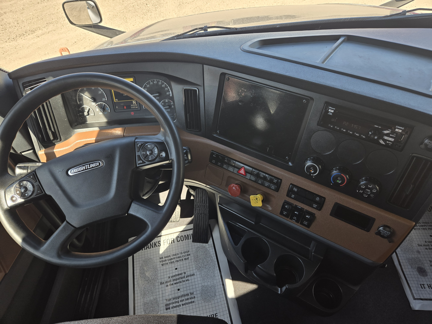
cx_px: 216
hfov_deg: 73.9
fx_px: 287
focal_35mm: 23
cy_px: 162
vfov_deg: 58.9
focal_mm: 5.4
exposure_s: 1/201
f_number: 1.8
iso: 25
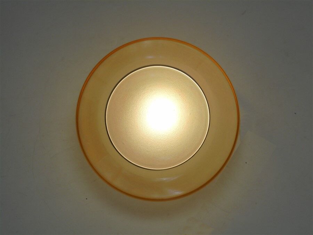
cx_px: 156
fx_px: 443
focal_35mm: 49
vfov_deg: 29.7
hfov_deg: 38.9
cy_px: 118
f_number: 4.8
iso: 100
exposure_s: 1/250
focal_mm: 8.9
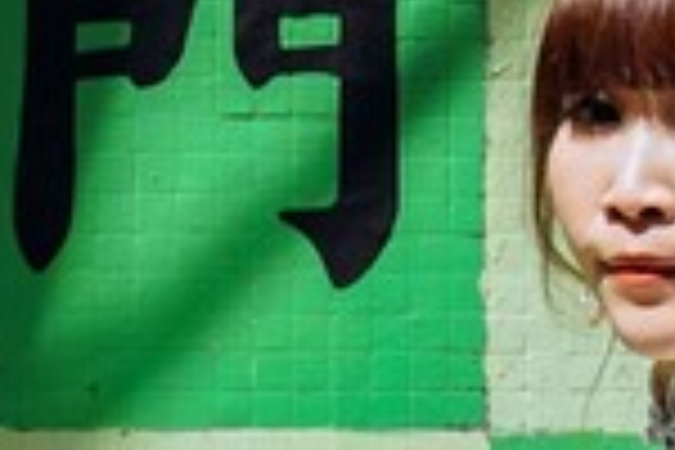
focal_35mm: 232
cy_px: 477
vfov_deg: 5.9
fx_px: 4350
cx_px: 117
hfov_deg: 8.9
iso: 100
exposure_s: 1/1600
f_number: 2.8
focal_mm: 41
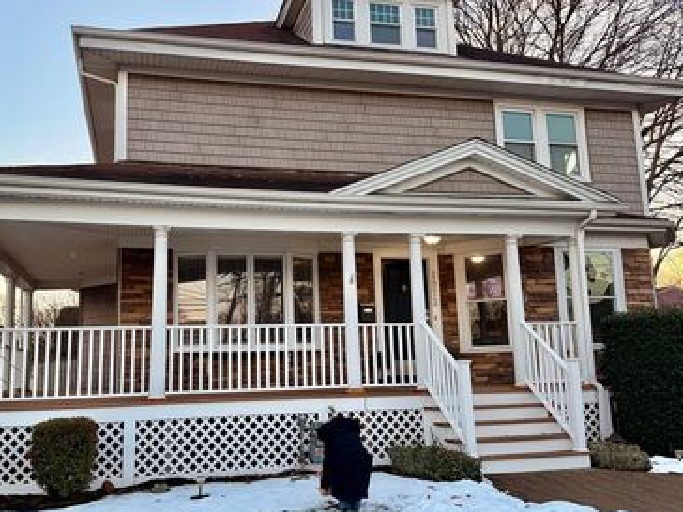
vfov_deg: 42.9
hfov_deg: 54.9
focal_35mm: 33
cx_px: 272
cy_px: 262
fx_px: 651
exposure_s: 1/165
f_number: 1.78
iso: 80
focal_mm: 6.76
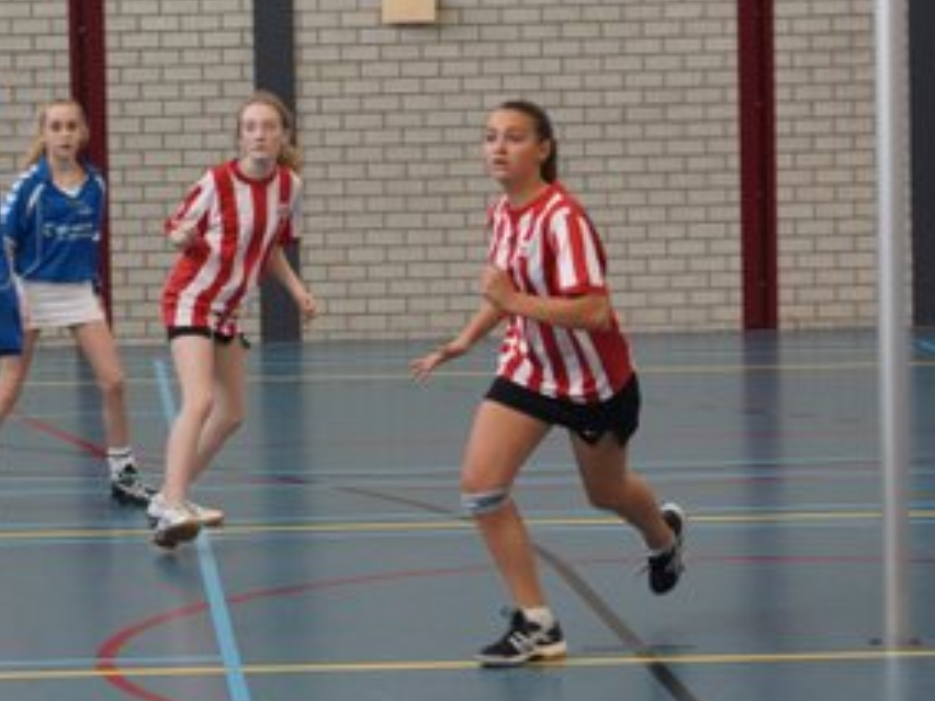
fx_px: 3295
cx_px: 198
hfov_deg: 16.0
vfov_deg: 12.1
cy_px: 313
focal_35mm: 122
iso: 800
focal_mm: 50
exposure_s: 1/200
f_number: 3.5
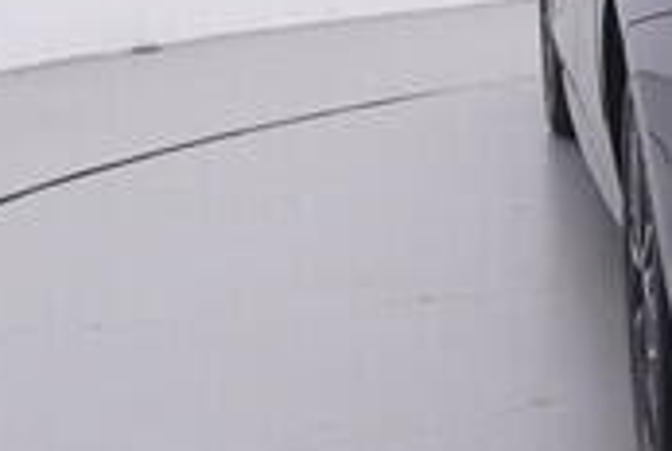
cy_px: -93
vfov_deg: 10.2
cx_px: 1158
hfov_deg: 13.9
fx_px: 2486
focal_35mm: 133
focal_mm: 15
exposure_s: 1/80
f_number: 5
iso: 200
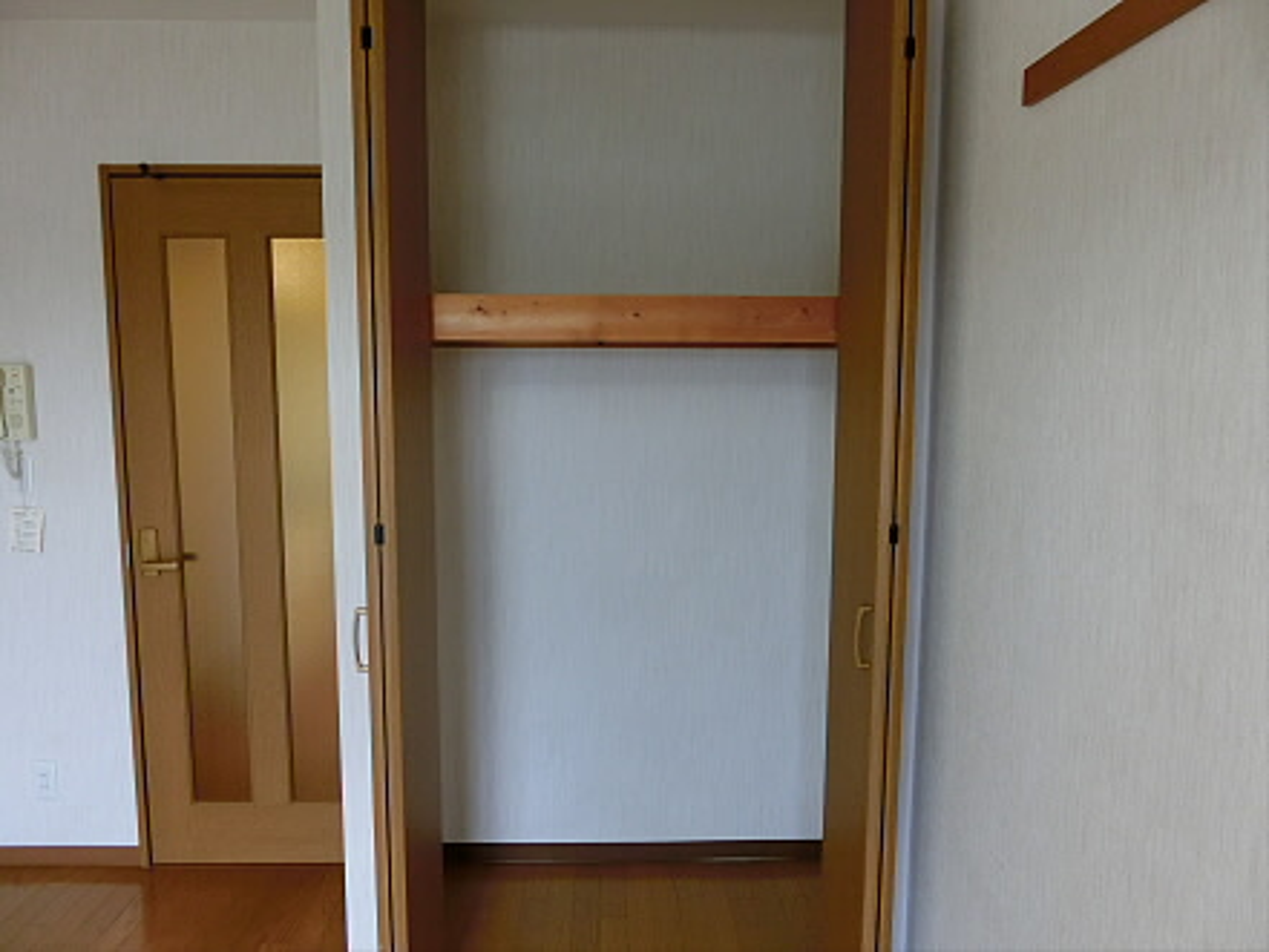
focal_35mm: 25
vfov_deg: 54.9
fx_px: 917
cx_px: 634
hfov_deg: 69.4
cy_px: 476
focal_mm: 5.4
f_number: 2.8
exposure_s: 1/40
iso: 400
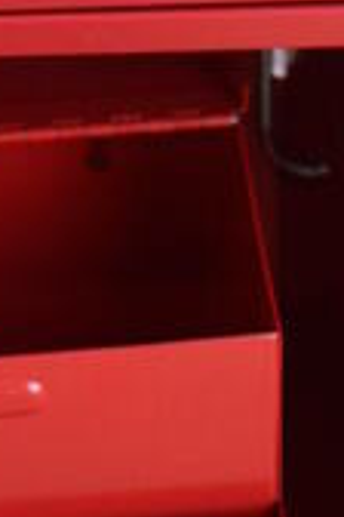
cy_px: -245
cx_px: 55
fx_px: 2461
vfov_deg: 11.5
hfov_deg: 8.0
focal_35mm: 172
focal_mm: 21
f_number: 3.8
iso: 800
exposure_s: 1/200
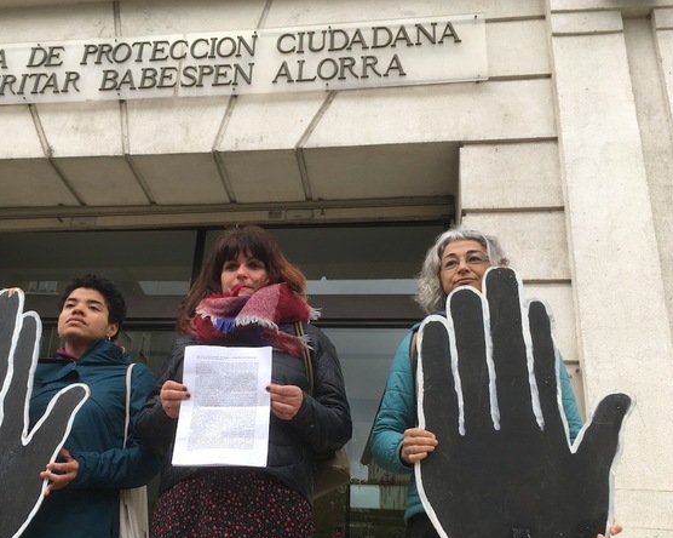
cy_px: 310
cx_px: 263
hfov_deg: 48.8
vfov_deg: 40.0
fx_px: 736
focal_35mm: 37
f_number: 2.2
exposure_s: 1/221
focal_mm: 4.15
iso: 25
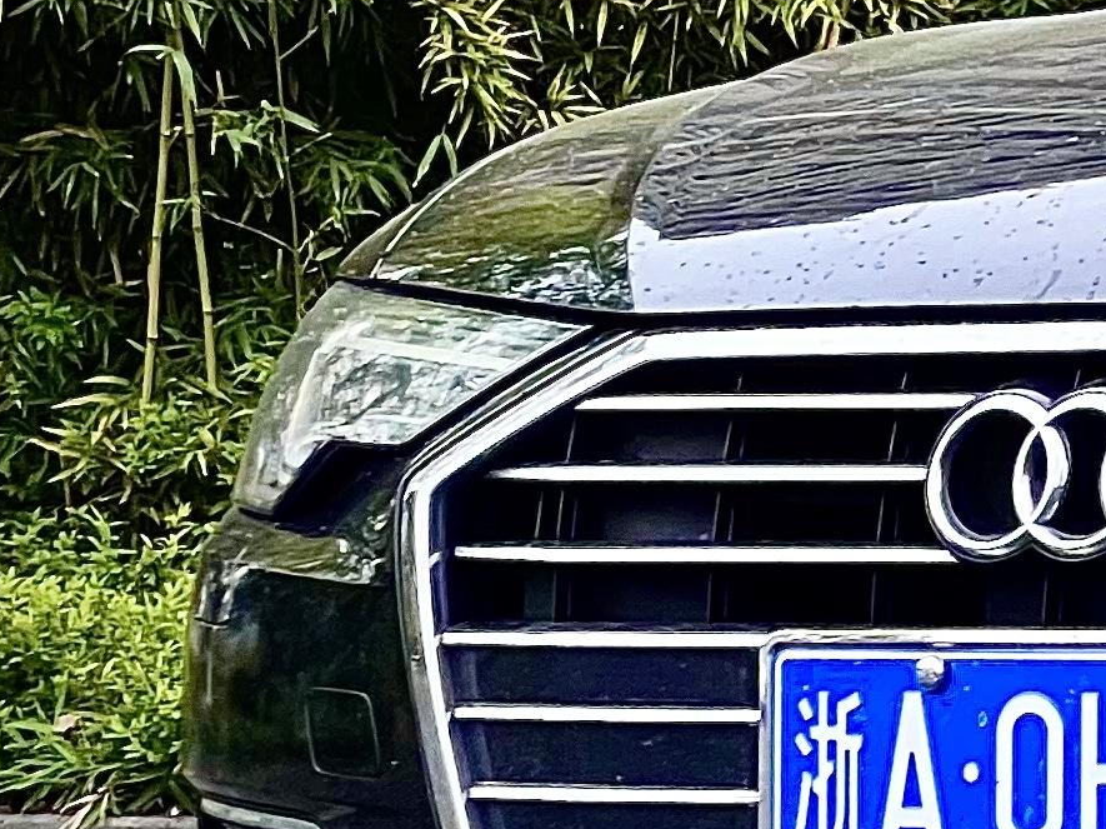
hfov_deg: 5.5
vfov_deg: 4.2
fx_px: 11210
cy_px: 151
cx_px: 2273
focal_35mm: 351
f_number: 2.8
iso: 100
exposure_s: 1/99
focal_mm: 9
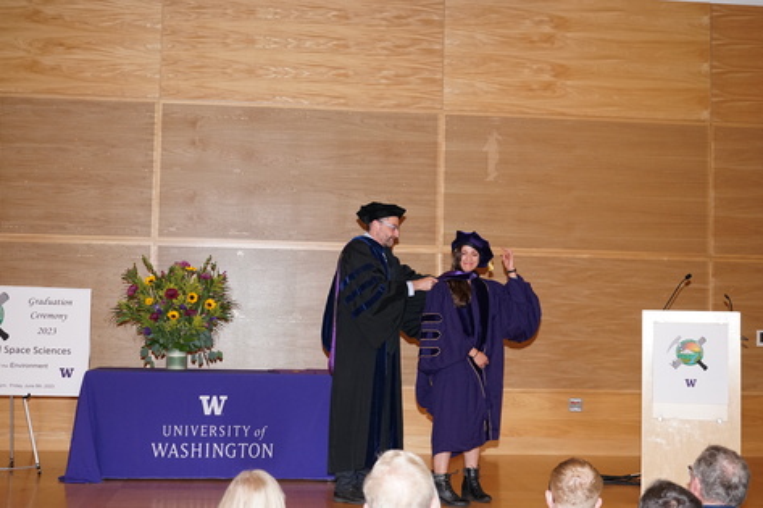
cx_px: 382
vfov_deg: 25.0
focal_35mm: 54
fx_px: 1144
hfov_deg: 36.9
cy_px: 254
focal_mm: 54
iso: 1600
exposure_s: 1/100
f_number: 5
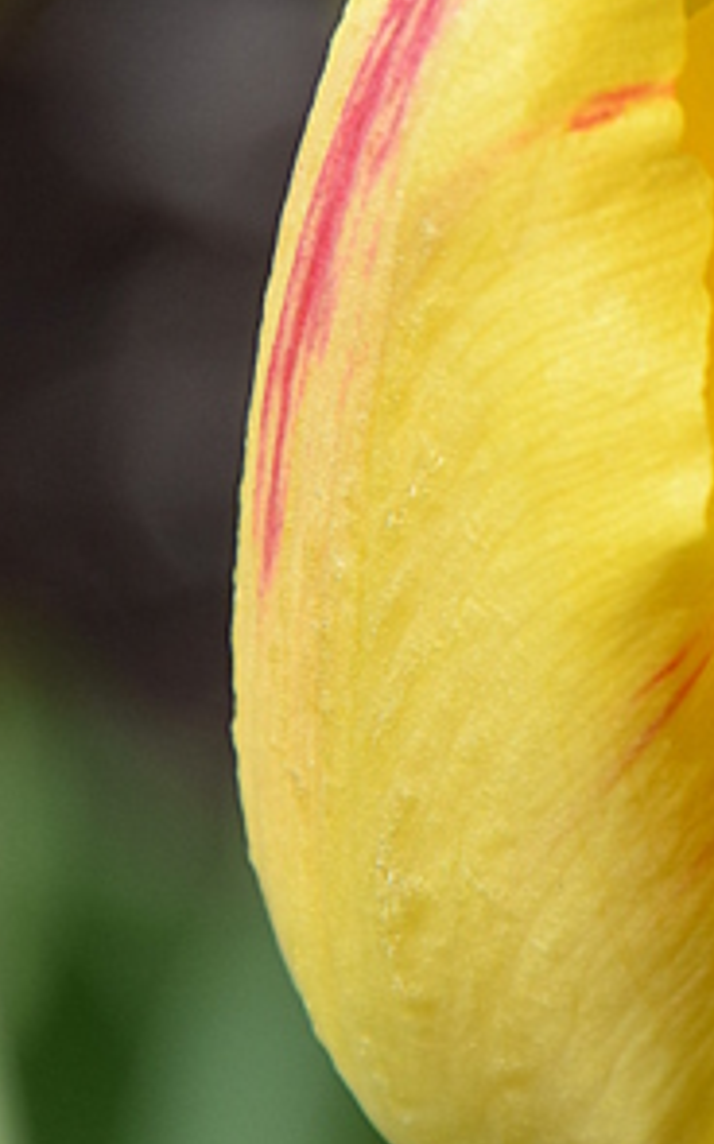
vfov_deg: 4.8
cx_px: 669
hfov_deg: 3.0
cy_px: 946
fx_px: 13606
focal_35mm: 436
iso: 200
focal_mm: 105
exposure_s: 1/640
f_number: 8
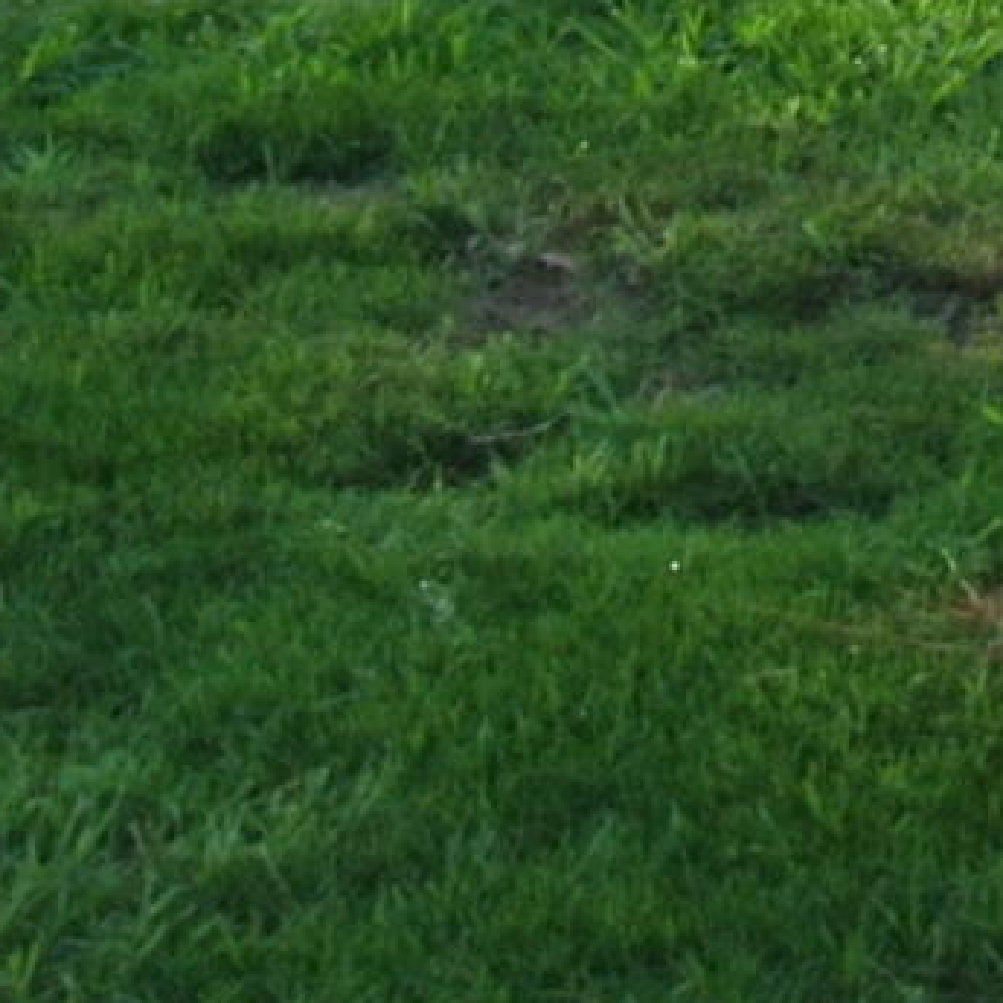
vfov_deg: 8.0
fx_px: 6556
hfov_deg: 7.0
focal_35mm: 200
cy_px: -1576
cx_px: 3768
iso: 400
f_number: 6.3
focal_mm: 10
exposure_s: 1/60
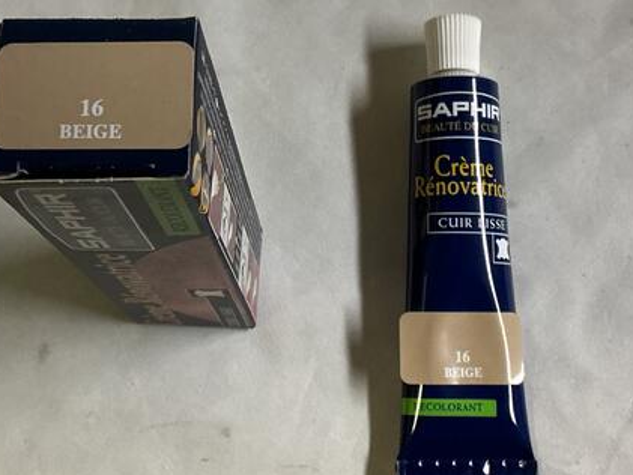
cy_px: 183
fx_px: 1134
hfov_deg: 31.1
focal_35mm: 62
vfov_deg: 23.6
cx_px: 248
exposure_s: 1/50
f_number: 1.8
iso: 100
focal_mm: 3
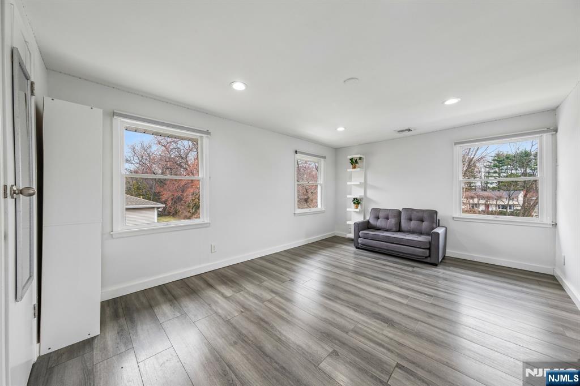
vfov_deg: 90.0
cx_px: 290
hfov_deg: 112.6
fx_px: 193
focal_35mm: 12
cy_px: 193
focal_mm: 8
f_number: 8
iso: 200
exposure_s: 1/10
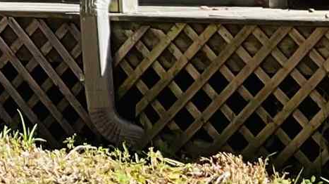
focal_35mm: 208
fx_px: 1813
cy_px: -461
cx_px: -309
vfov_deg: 5.3
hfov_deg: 9.7
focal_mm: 3
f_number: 1.8
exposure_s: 1/666
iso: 16
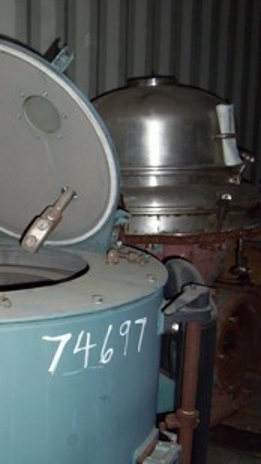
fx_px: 629
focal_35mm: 51
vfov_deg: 40.6
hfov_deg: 22.8
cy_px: 249
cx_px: 24
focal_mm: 5.7
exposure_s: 1/40
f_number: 2.9
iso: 200
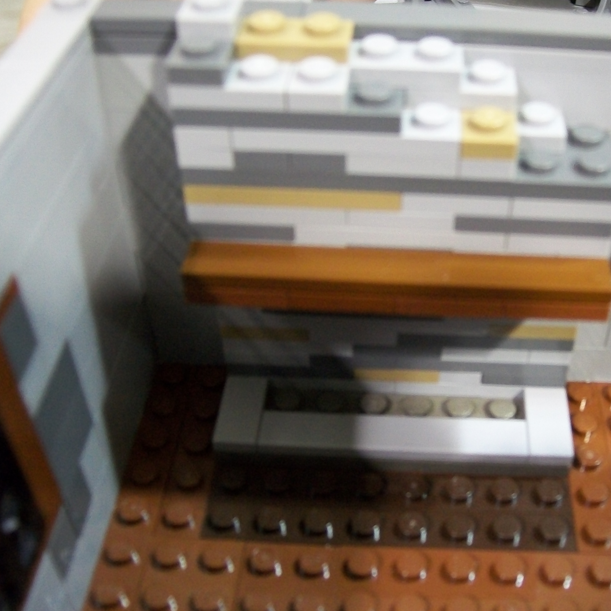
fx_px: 859
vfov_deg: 39.2
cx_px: 407
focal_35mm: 43
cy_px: 305
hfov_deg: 38.7
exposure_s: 1/8
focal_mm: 6
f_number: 2.7
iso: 240
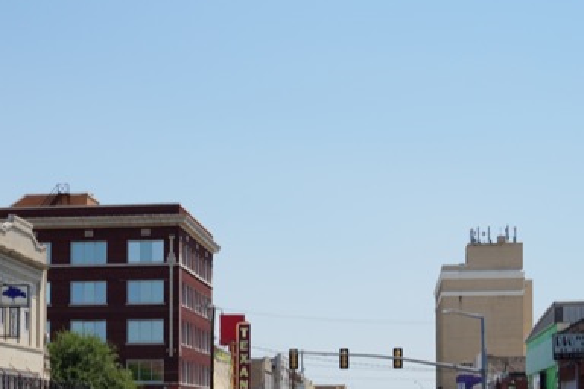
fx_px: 1266
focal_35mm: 78
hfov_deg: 25.9
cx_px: 207
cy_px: 384
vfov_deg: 17.1
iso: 100
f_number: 11
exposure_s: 1/200
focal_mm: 25
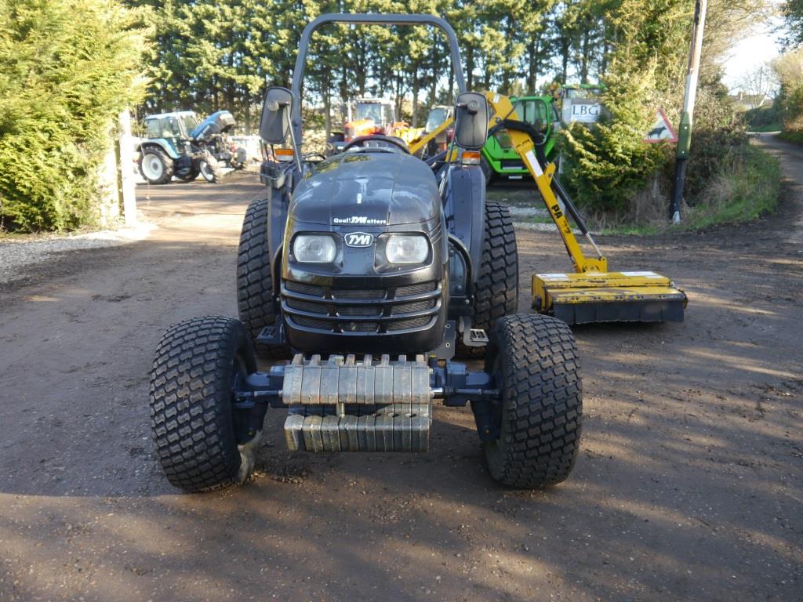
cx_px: 402
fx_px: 696
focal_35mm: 30
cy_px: 301
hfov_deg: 60.0
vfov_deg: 46.8
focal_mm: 15
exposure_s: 1/125
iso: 160
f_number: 3.5
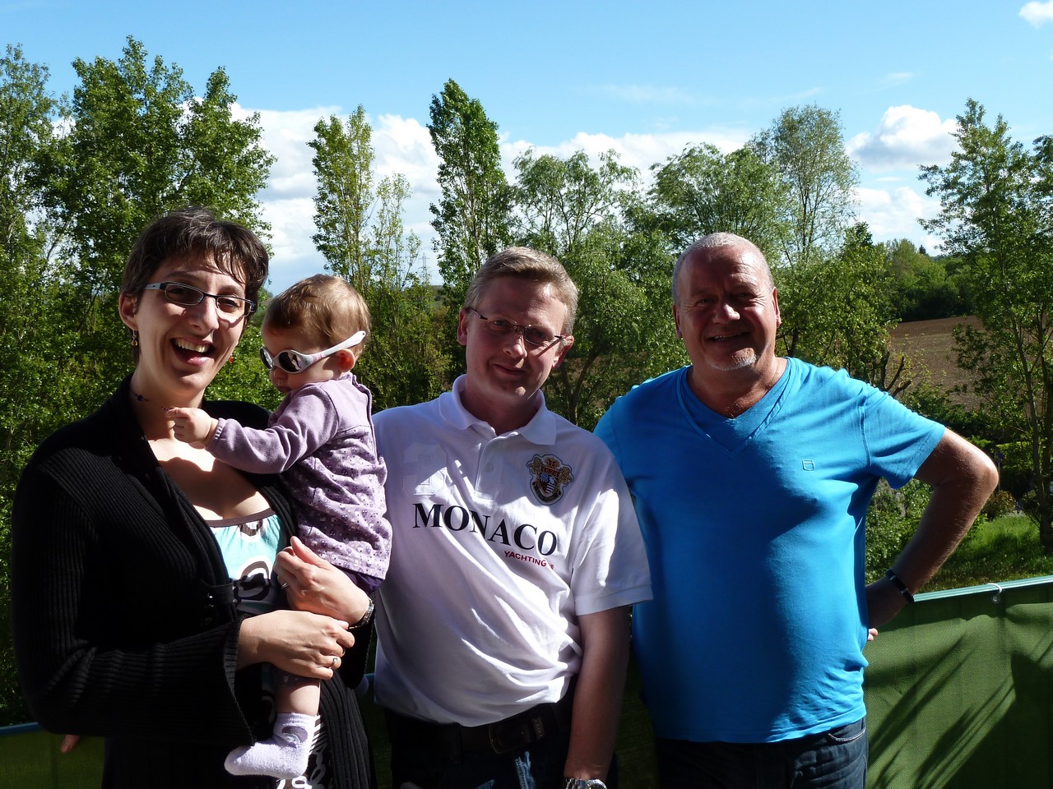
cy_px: 394
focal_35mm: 40
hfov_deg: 46.8
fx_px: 1217
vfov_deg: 36.0
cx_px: 526
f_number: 4
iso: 80
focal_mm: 6.5
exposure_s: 1/400
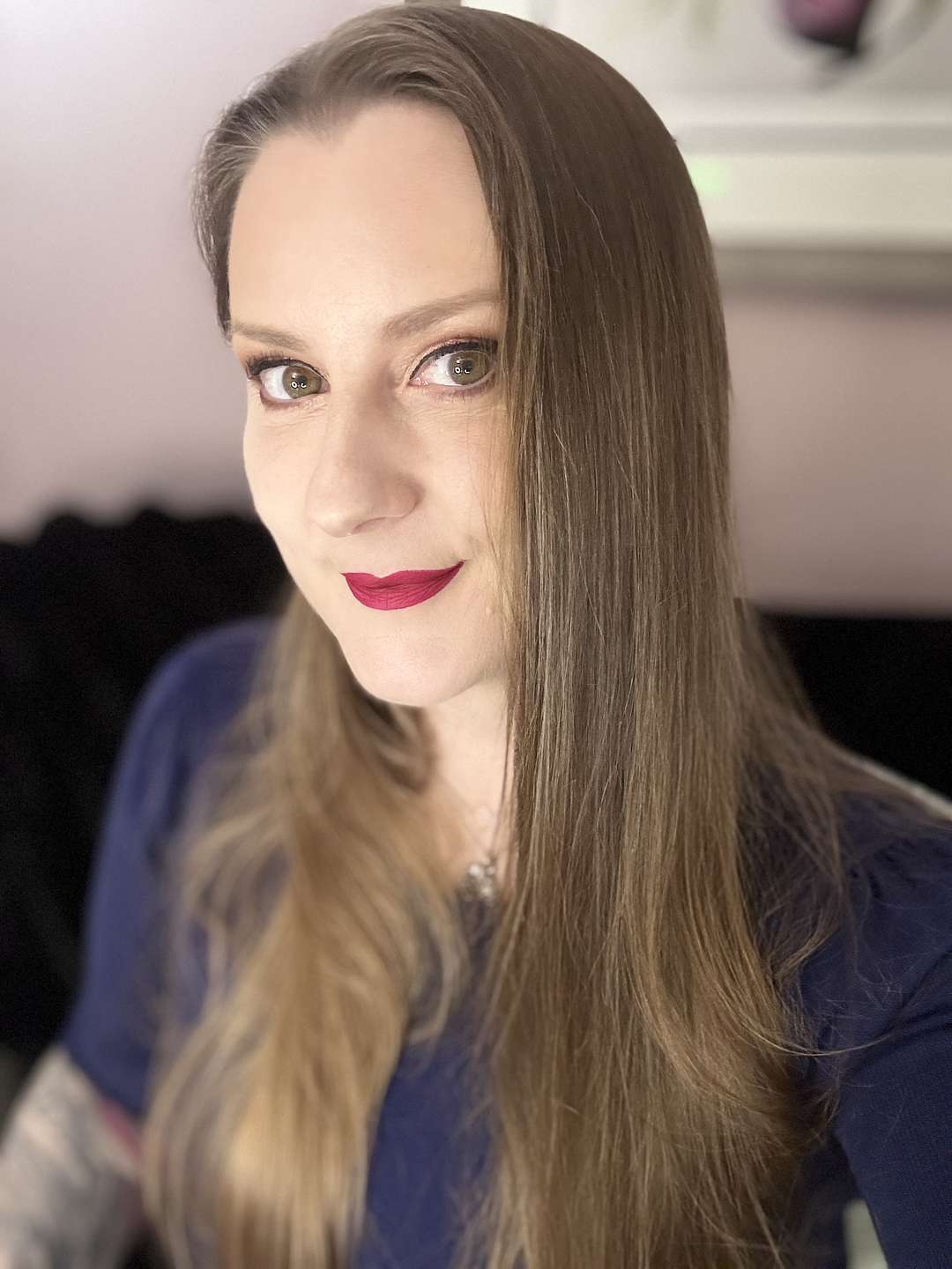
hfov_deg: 46.8
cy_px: 634
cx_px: 476
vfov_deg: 60.0
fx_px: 1100
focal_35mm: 30
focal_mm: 2.69
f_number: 1.9
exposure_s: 1/60
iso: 320
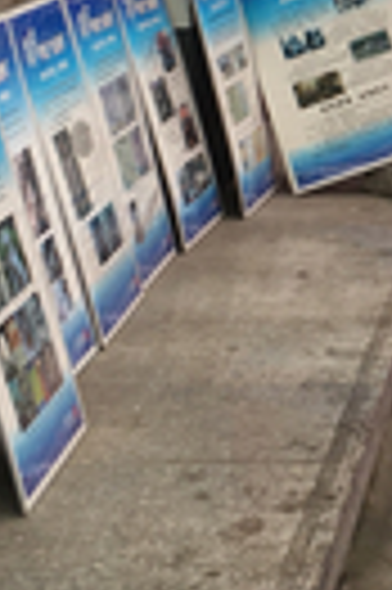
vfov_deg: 14.7
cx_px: 712
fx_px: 2260
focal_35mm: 138
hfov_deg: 9.4
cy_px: 68
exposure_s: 1/100
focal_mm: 4.15
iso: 32
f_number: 2.2
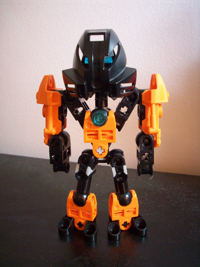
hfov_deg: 38.7
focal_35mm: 37
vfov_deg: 50.1
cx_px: 100
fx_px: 285
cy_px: 134
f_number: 2.8
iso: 160
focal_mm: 6.2
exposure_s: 1/12.9
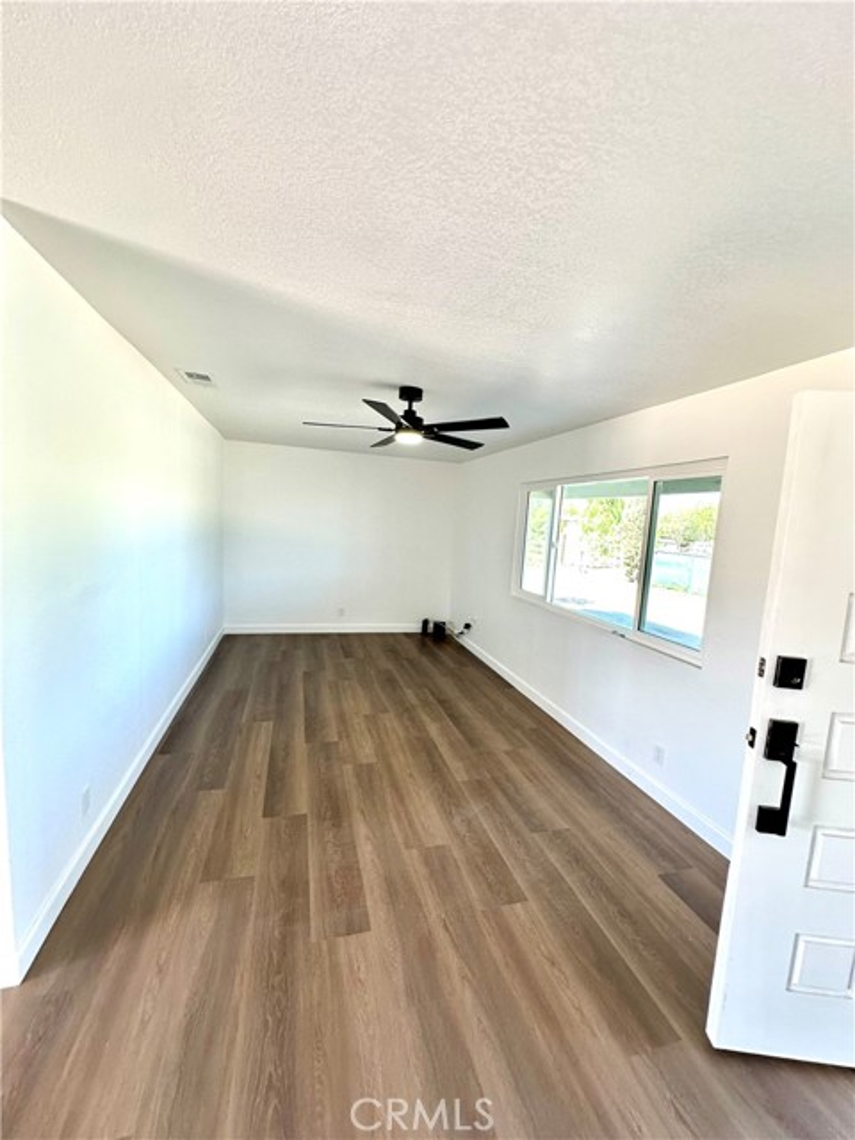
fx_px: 461
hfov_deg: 85.7
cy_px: 570
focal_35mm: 14
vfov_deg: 102.1
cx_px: 428
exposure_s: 1/120
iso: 160
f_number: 2.2
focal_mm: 2.22
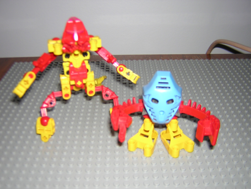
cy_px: 94
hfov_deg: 51.4
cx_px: 126
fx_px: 261
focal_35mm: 36
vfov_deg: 39.7
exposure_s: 1/60.1
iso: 100
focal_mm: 4.7
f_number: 2.6
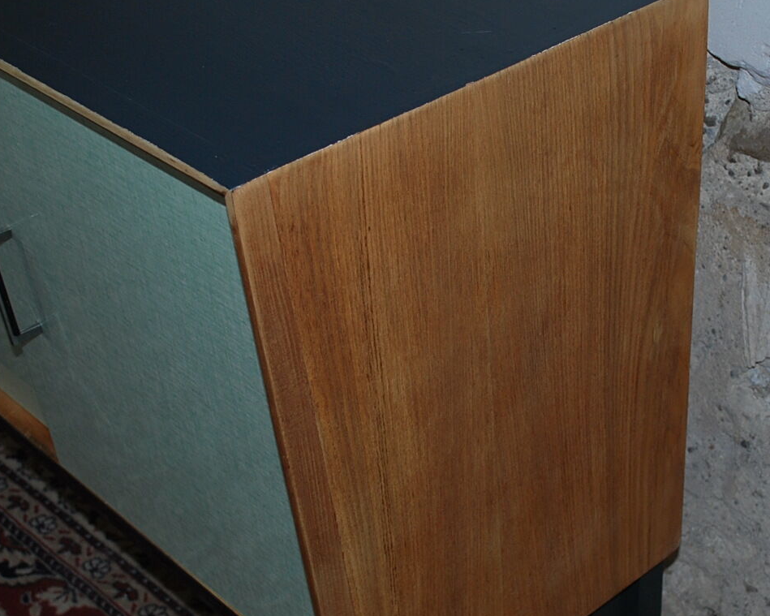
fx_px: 1572
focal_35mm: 69
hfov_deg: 27.4
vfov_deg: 22.1
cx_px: 478
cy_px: 379
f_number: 4.2
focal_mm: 24
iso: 200
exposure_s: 1/60
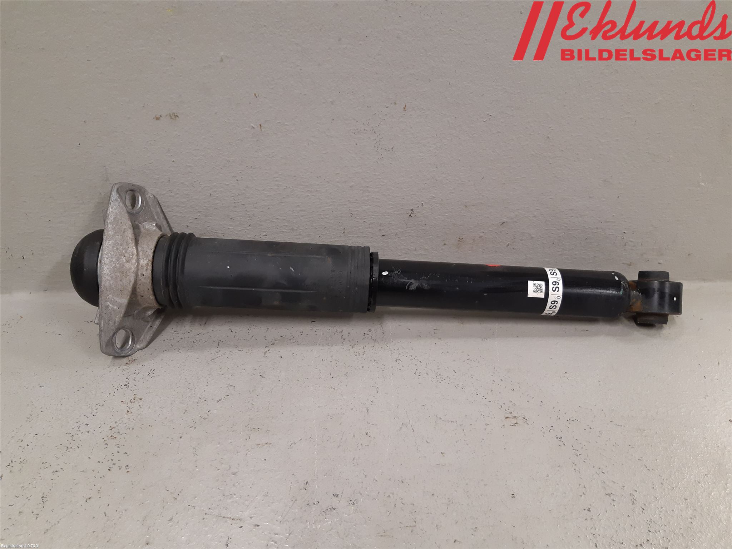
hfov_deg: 67.3
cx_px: 366
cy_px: 274
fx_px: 550
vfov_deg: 53.1
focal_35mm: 26
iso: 160
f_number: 1.7
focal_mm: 3.93
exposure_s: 1/50
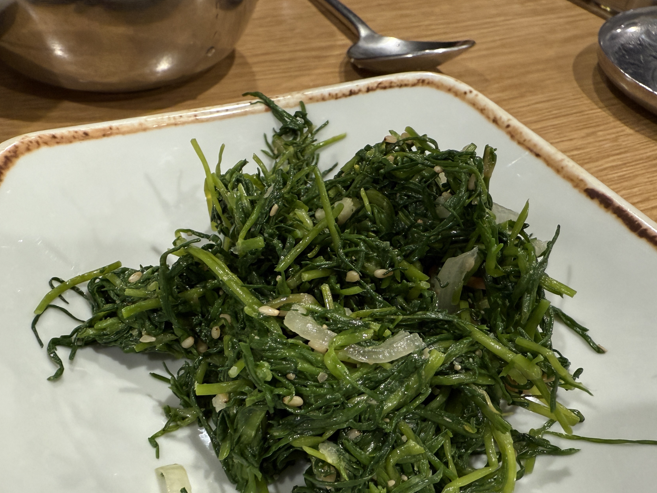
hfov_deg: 61.7
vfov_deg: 48.0
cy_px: 289
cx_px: 329
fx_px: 550
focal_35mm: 29
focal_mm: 2.22
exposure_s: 1/60
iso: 250
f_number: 2.2
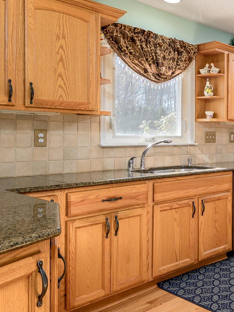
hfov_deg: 32.6
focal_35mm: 37
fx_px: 333
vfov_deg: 50.1
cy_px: 142
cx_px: 274
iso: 320
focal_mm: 14
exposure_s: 1/125
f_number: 8
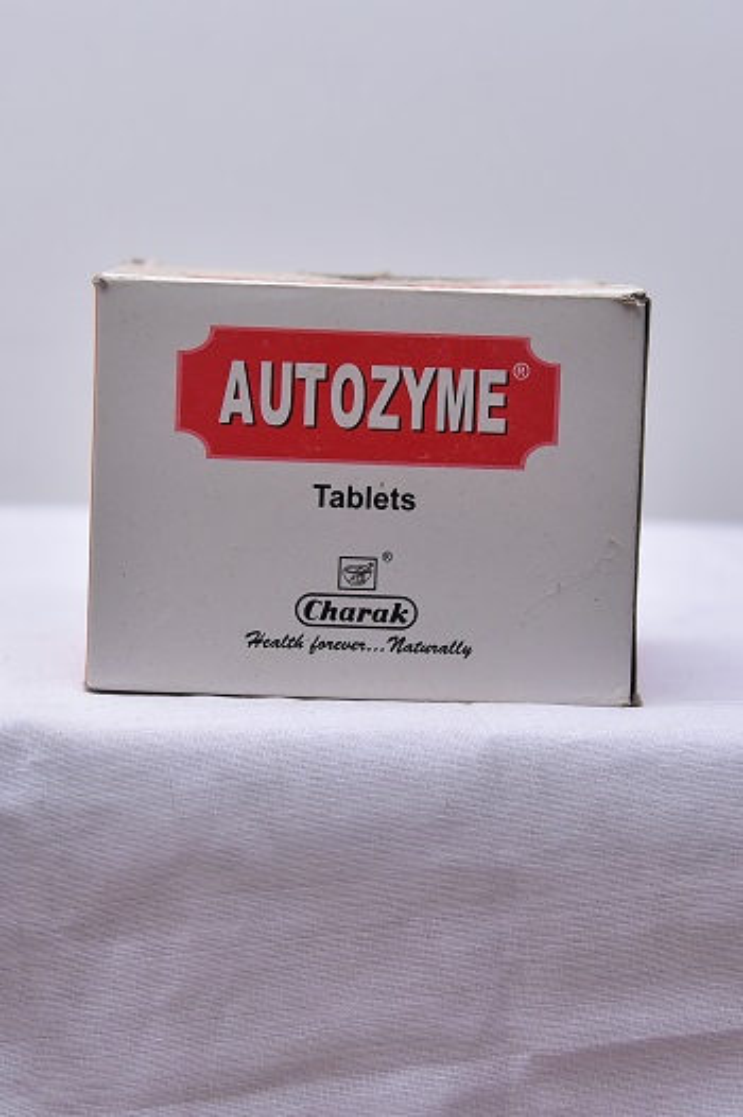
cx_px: 372
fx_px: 1922
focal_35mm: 62
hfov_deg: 21.9
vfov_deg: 32.4
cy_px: 558
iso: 1250
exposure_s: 1/160
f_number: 4
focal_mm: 62
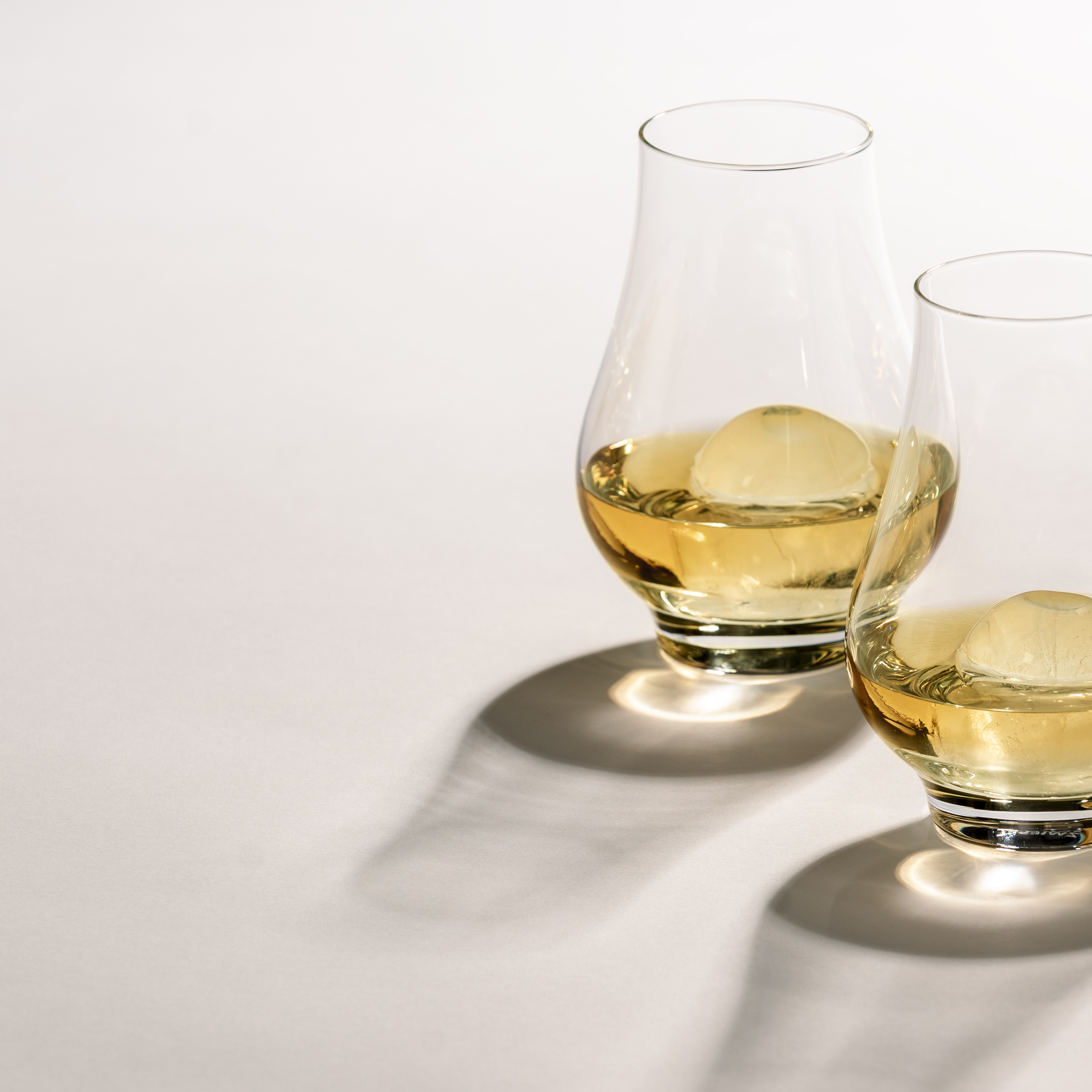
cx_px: 688
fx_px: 11492
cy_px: 545
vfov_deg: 5.4
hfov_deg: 5.4
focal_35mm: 322
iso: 50
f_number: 8
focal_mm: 168
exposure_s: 1/50
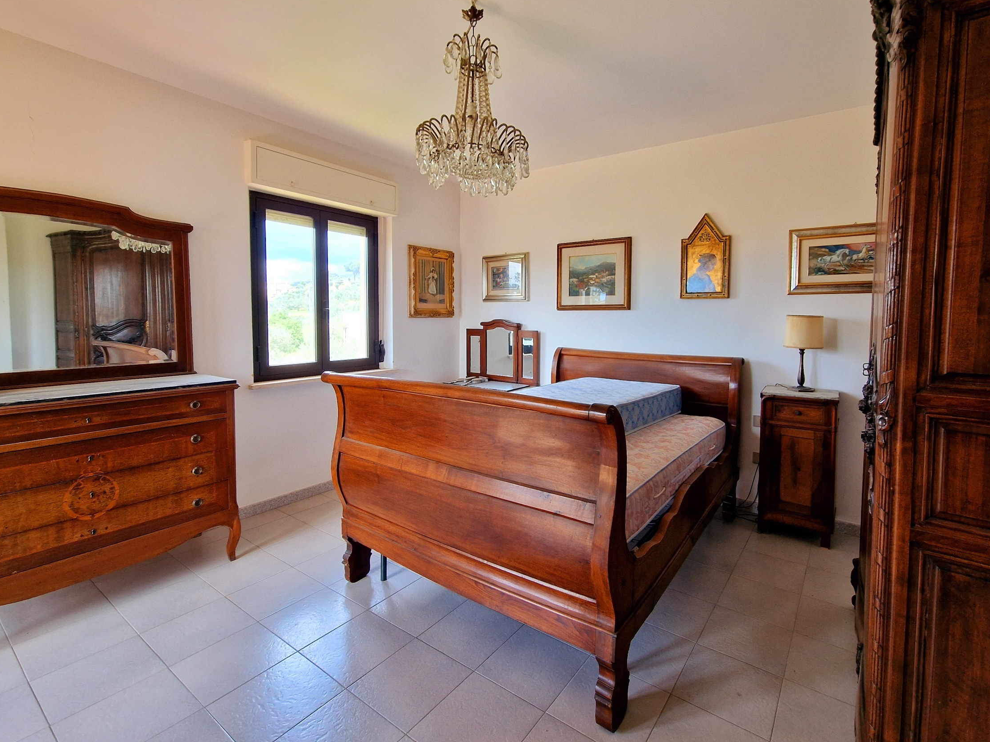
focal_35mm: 15
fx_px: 429
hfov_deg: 97.9
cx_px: 538
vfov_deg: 81.6
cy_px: 347
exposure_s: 1/50
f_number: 2.2
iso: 50
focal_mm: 2.2
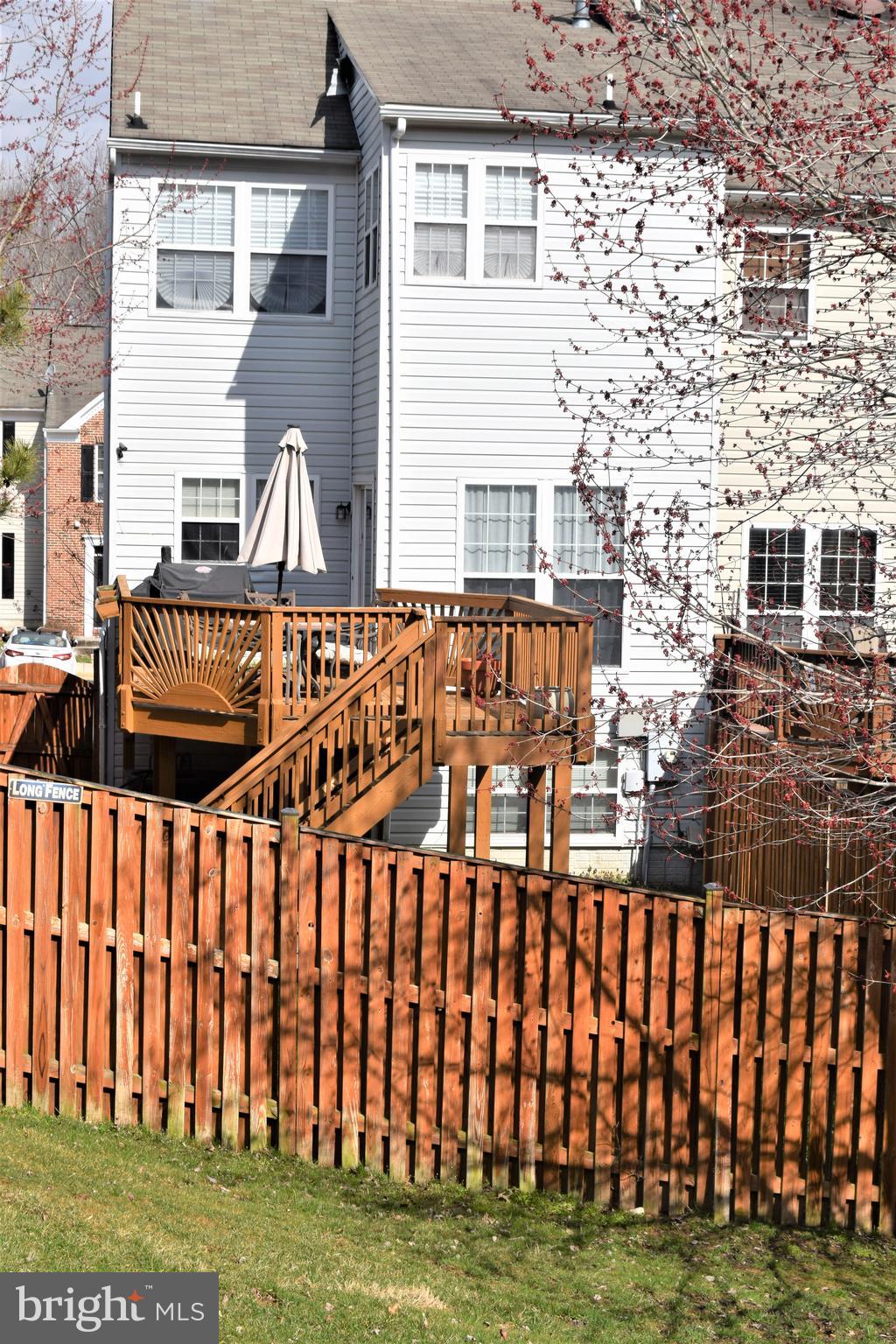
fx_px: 2240
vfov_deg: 33.4
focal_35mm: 60
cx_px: 448
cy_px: 672
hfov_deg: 22.6
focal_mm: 40
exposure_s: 1/200
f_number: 13
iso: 100
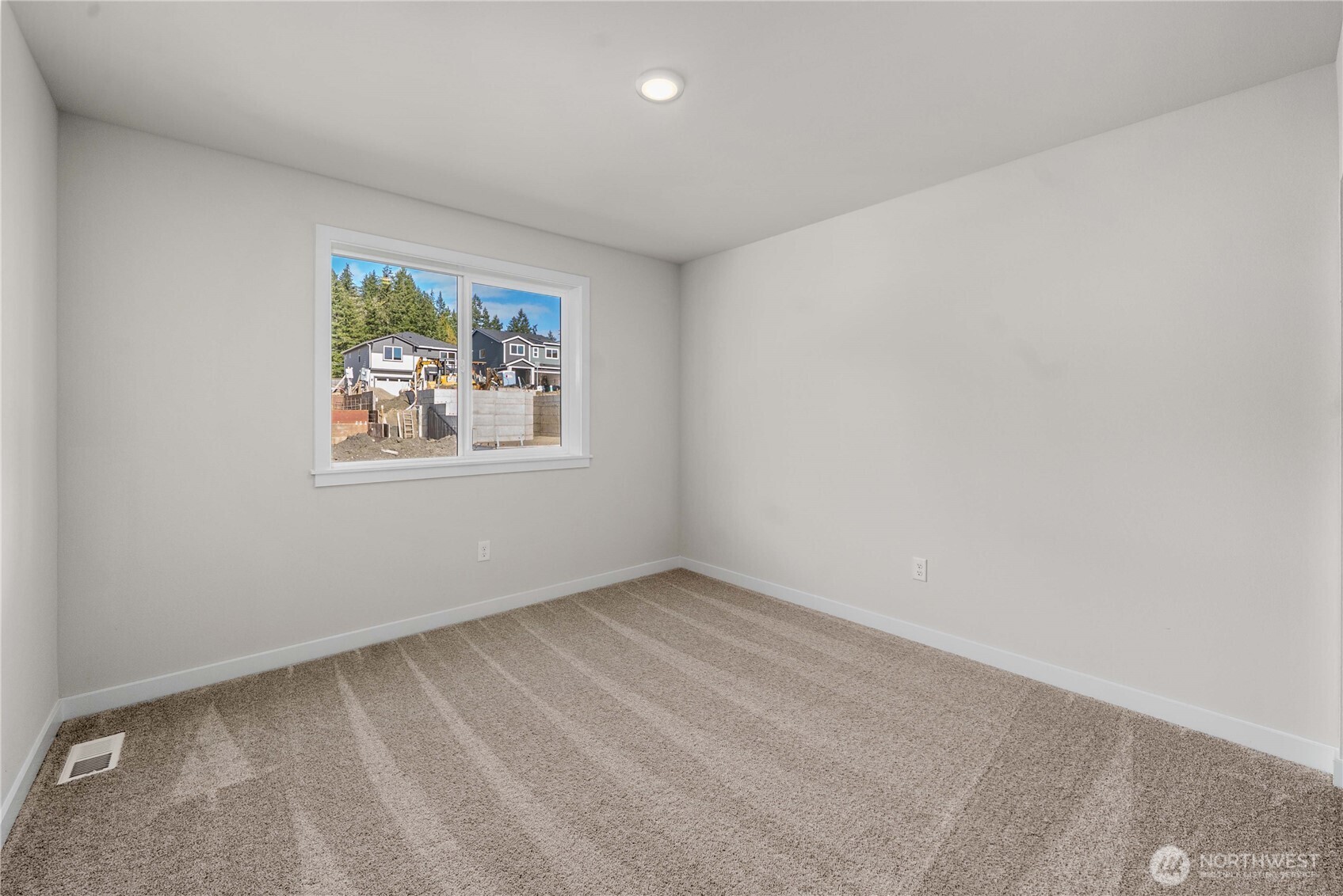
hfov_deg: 108.3
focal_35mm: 13
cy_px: 448
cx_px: 672
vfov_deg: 85.5
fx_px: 485
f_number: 7.1
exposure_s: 1/25
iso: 1000
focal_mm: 13
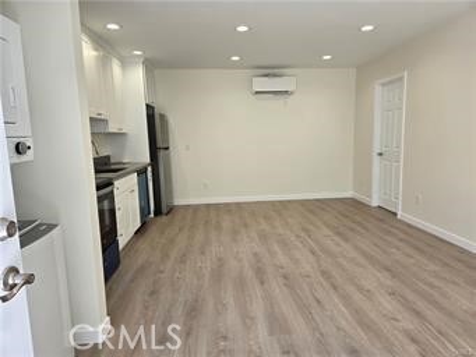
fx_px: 316
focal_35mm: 23
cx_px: 238
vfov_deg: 58.9
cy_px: 178
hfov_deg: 73.9
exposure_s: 1/120
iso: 32
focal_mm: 5.4
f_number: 1.8
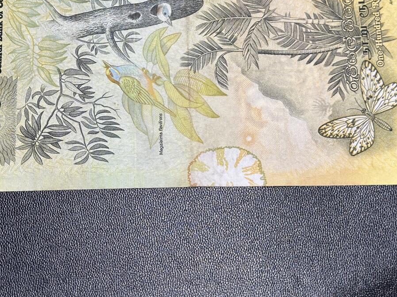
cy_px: 80
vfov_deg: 19.5
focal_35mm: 75
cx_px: 189
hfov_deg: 26.0
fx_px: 860
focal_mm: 6.86
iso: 100
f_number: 1.78
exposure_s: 1/50
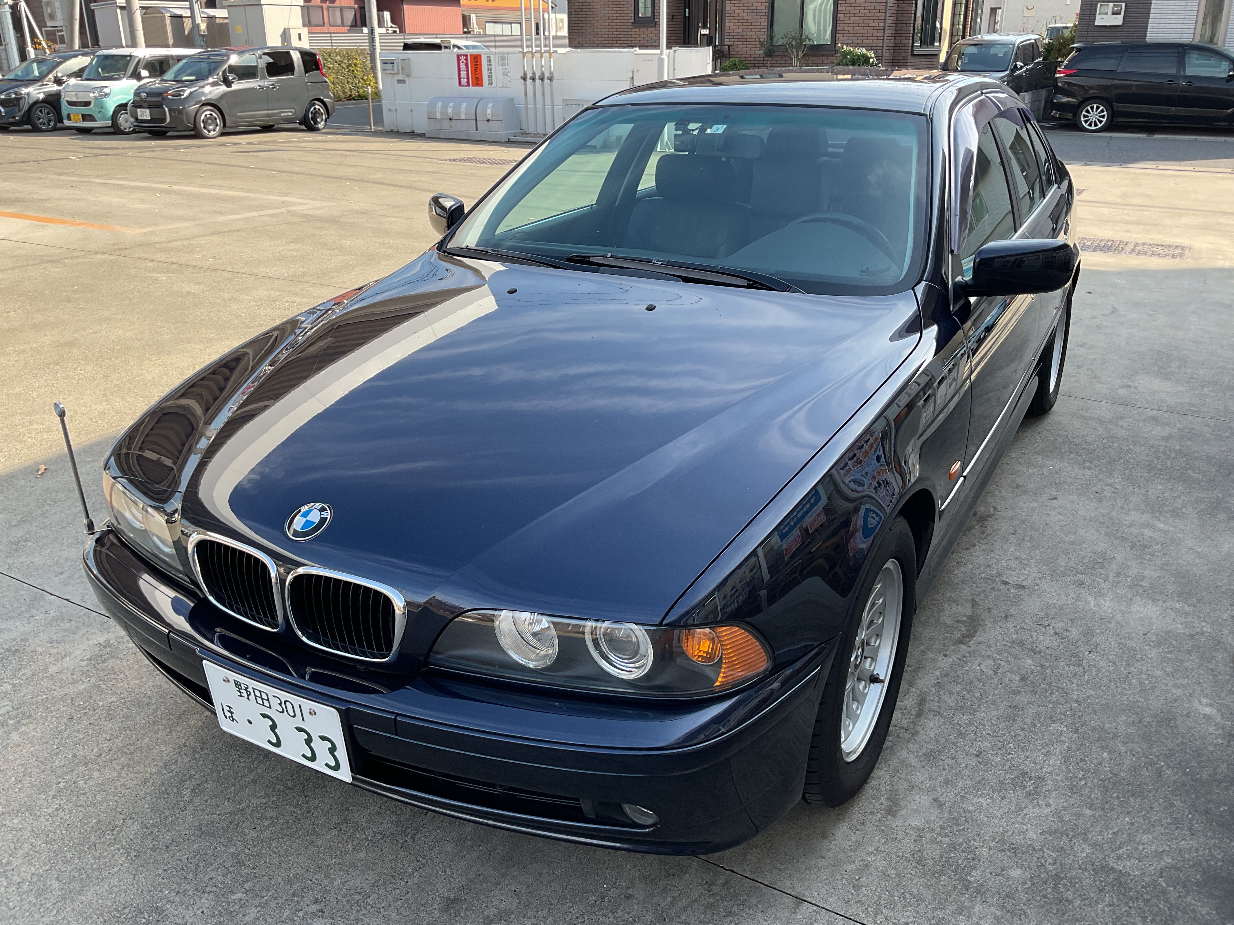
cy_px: 462
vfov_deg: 48.2
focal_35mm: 29
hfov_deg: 61.7
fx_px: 1034
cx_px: 617
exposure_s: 1/302
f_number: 1.8
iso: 16
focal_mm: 3
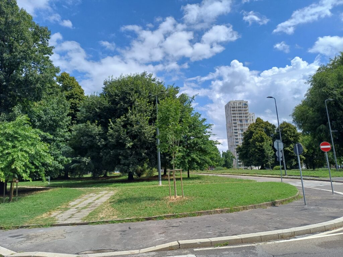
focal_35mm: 25
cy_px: 128
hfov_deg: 69.4
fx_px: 248
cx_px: 172
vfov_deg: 54.9
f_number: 1.8
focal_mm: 4.65
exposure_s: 1/1460
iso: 50
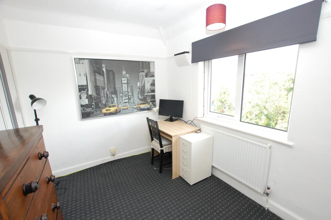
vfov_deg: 77.2
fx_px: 138
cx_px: 166
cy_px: 110
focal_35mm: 15
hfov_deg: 100.4
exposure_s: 1/100
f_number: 5
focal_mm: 10
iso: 800
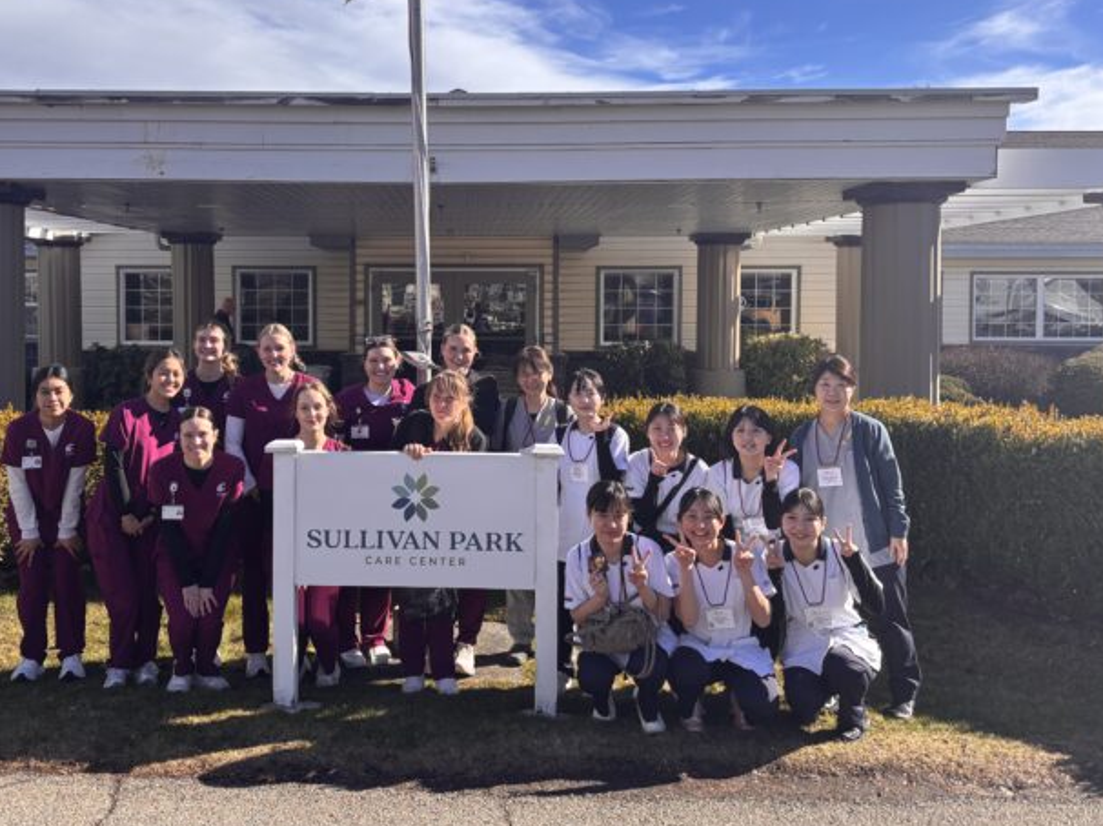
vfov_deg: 41.6
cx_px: 442
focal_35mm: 34
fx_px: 1083
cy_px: 340
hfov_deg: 53.6
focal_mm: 5.96
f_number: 1.6
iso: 50
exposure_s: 1/1751
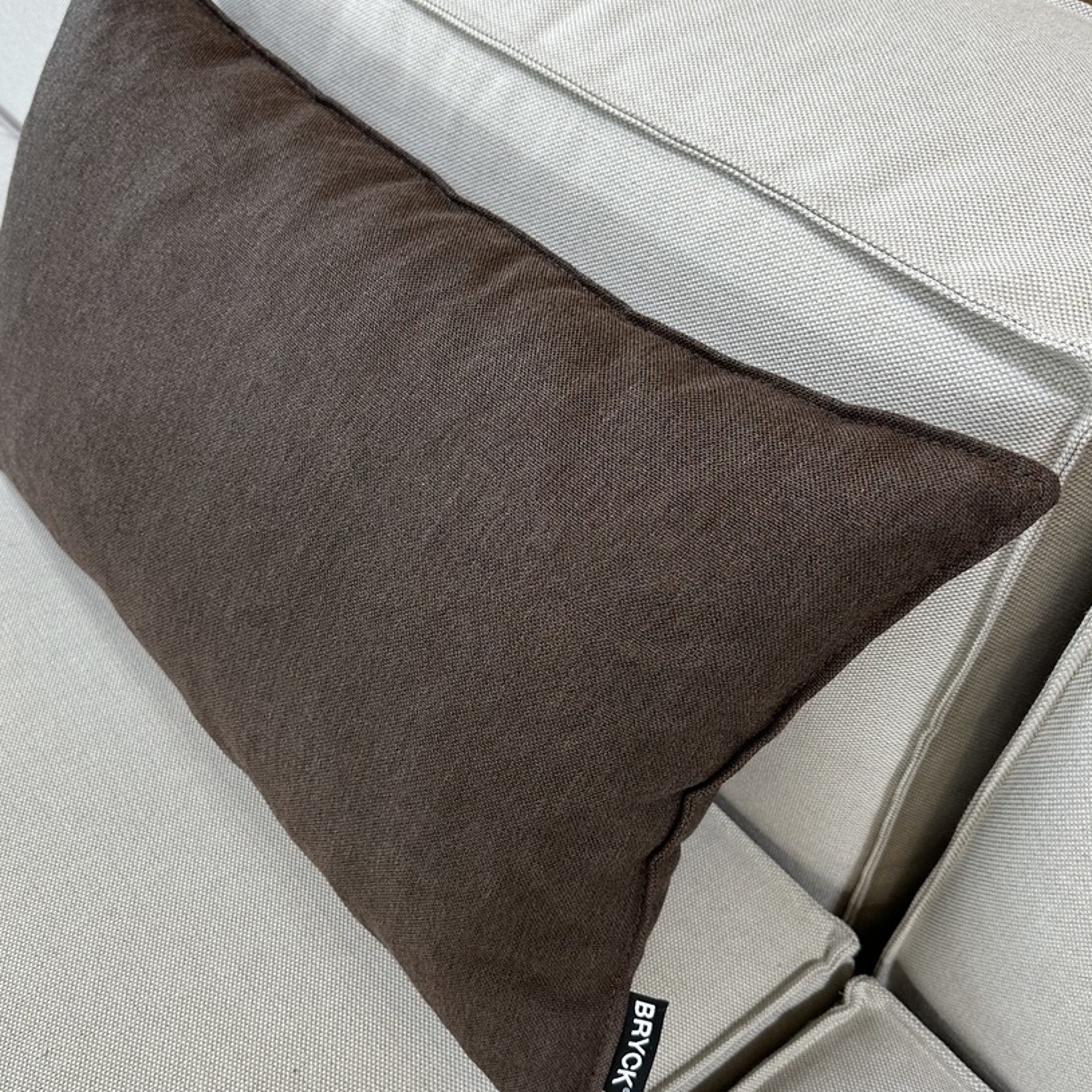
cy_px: 617
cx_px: 478
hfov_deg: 48.3
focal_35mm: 34
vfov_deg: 48.3
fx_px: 1213
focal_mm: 6.86
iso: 125
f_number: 1.78
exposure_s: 1/100
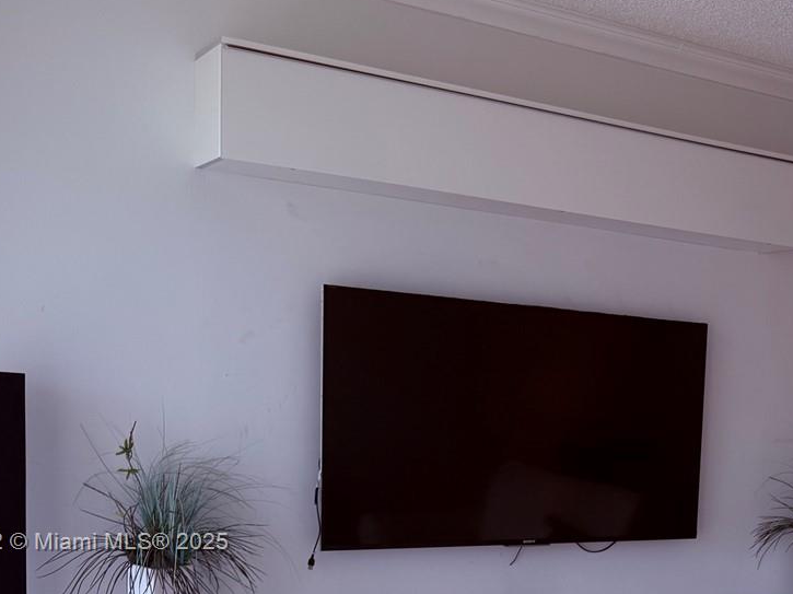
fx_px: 1214
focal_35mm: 53
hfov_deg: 33.7
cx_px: 754
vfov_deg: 26.5
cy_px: 544
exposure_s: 1/120
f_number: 1.78
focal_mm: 6.76
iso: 100
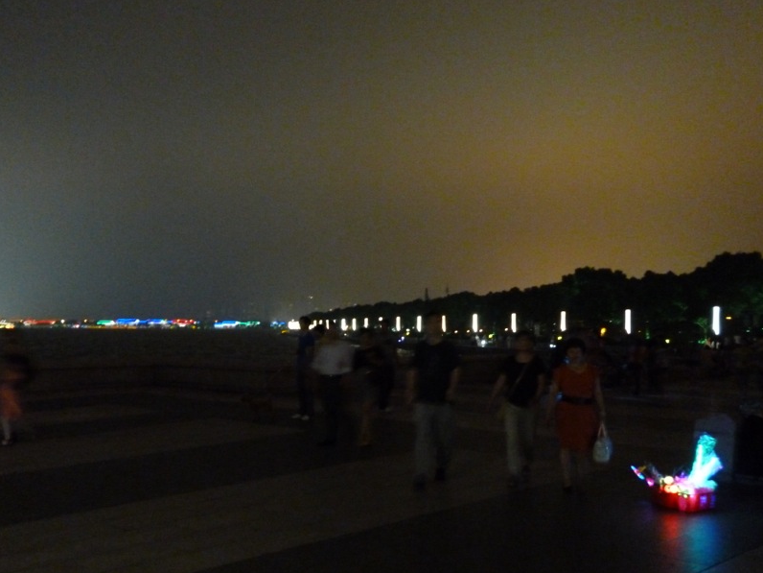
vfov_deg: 39.4
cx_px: 366
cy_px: 351
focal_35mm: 36
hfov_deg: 51.3
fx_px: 794
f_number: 3.1
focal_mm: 5
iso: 800
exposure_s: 1/4
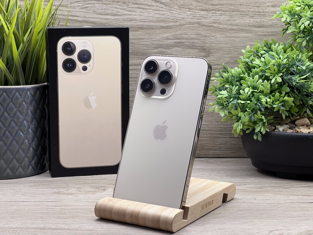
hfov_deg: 25.3
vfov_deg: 19.1
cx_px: 156
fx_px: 696
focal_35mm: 77
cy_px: 118
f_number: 2.8
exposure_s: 1/100
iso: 80
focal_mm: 9
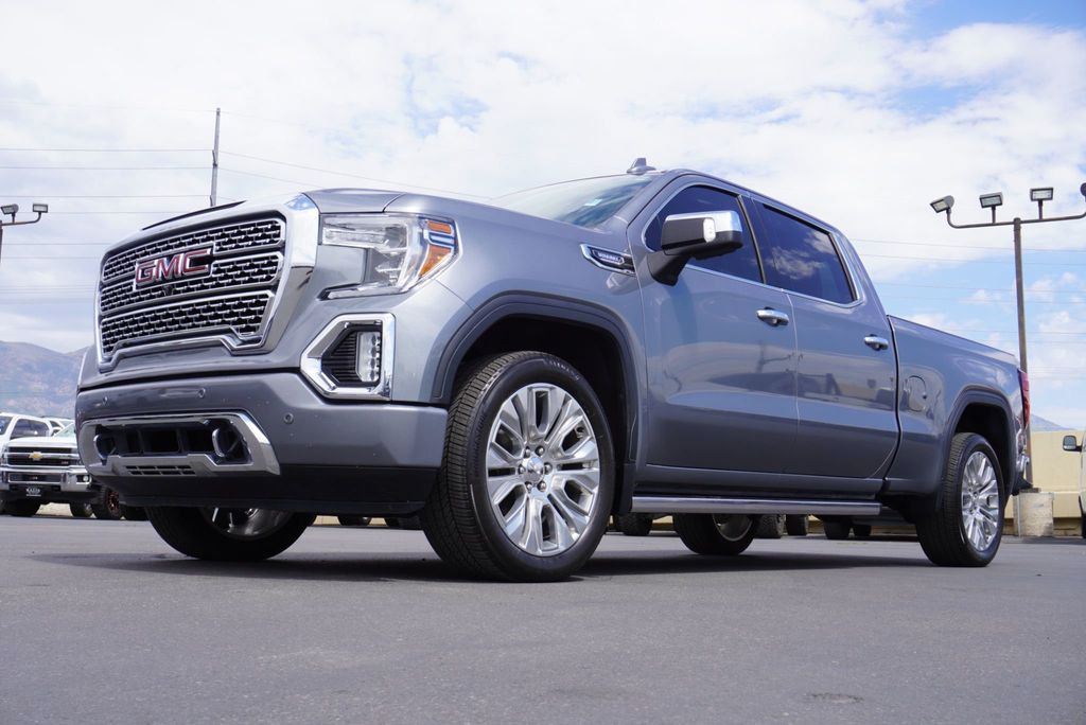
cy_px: 362
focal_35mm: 38
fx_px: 1132
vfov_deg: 35.5
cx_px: 543
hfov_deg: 51.3
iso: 100
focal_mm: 25
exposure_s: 1/200
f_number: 8
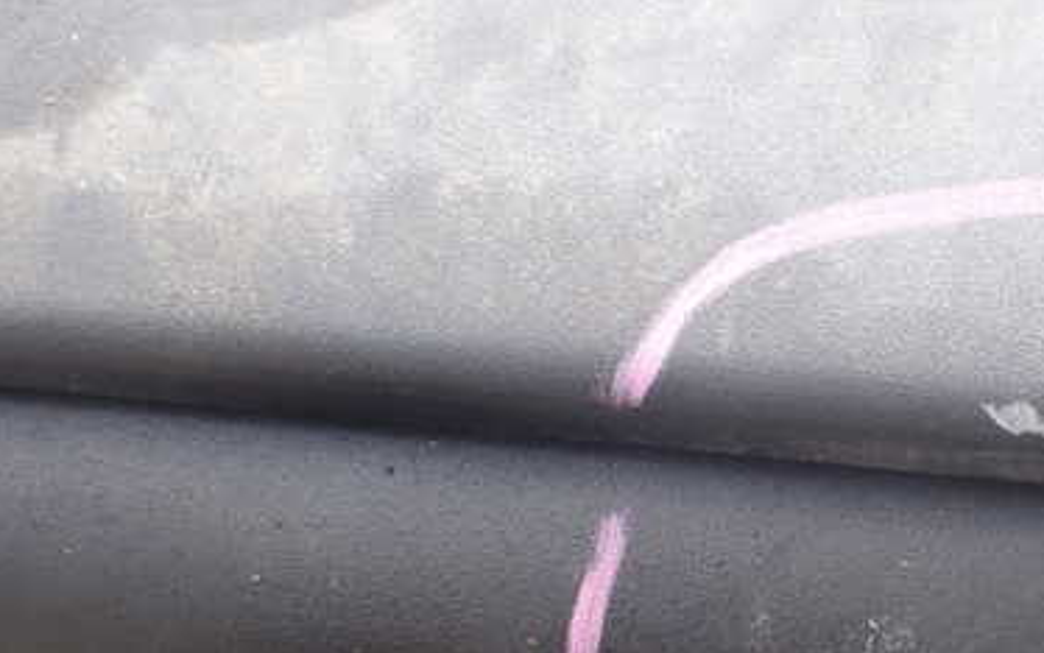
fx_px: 1452
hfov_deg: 38.5
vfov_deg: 25.1
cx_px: 784
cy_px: 488
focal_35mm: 51
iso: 125
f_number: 2.3
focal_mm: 5.4
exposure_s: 1/125
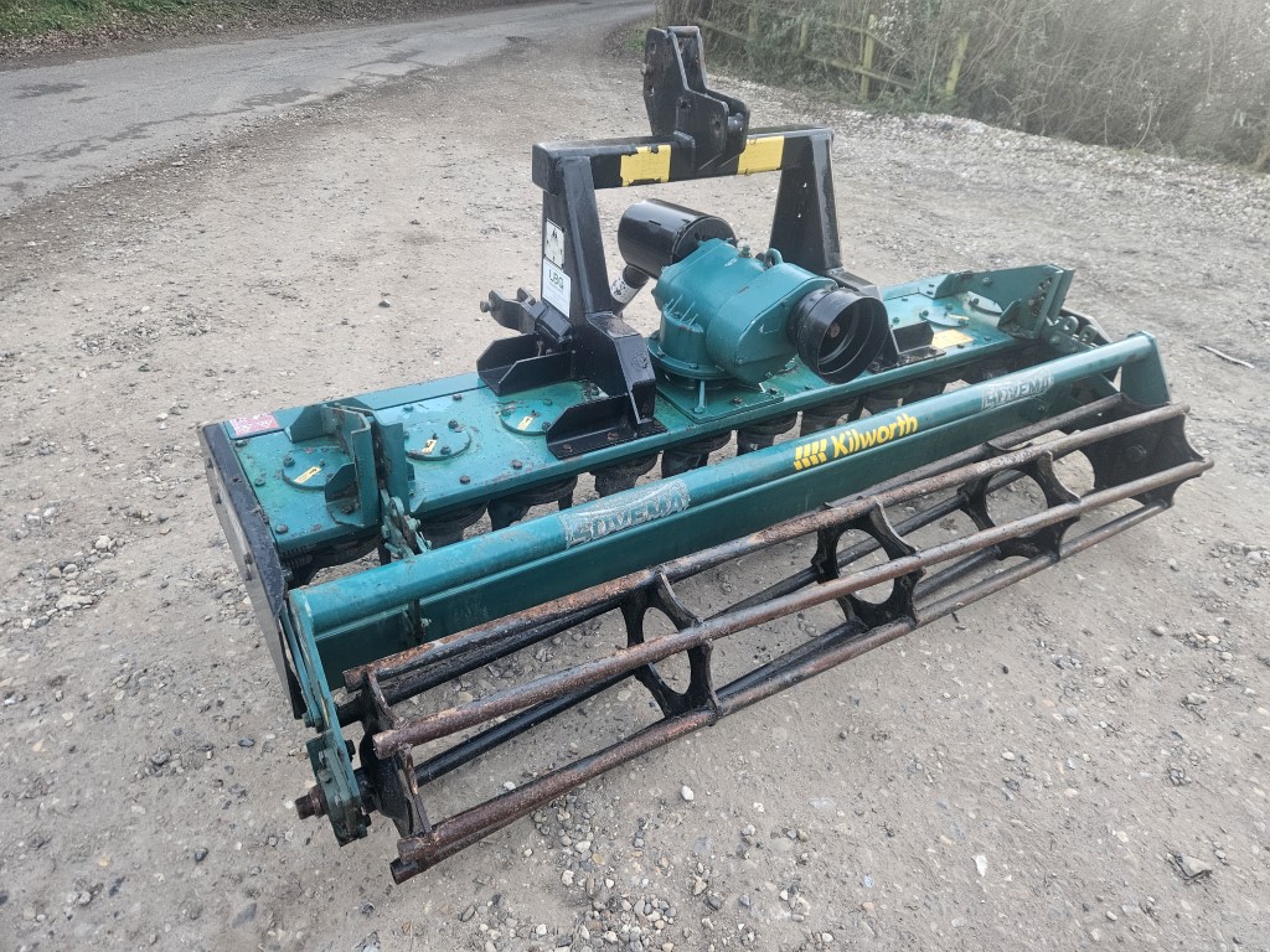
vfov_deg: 58.9
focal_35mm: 23
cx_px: 635
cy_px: 476
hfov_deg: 73.9
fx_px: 844
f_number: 1.8
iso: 500
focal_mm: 5.4
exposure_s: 1/100
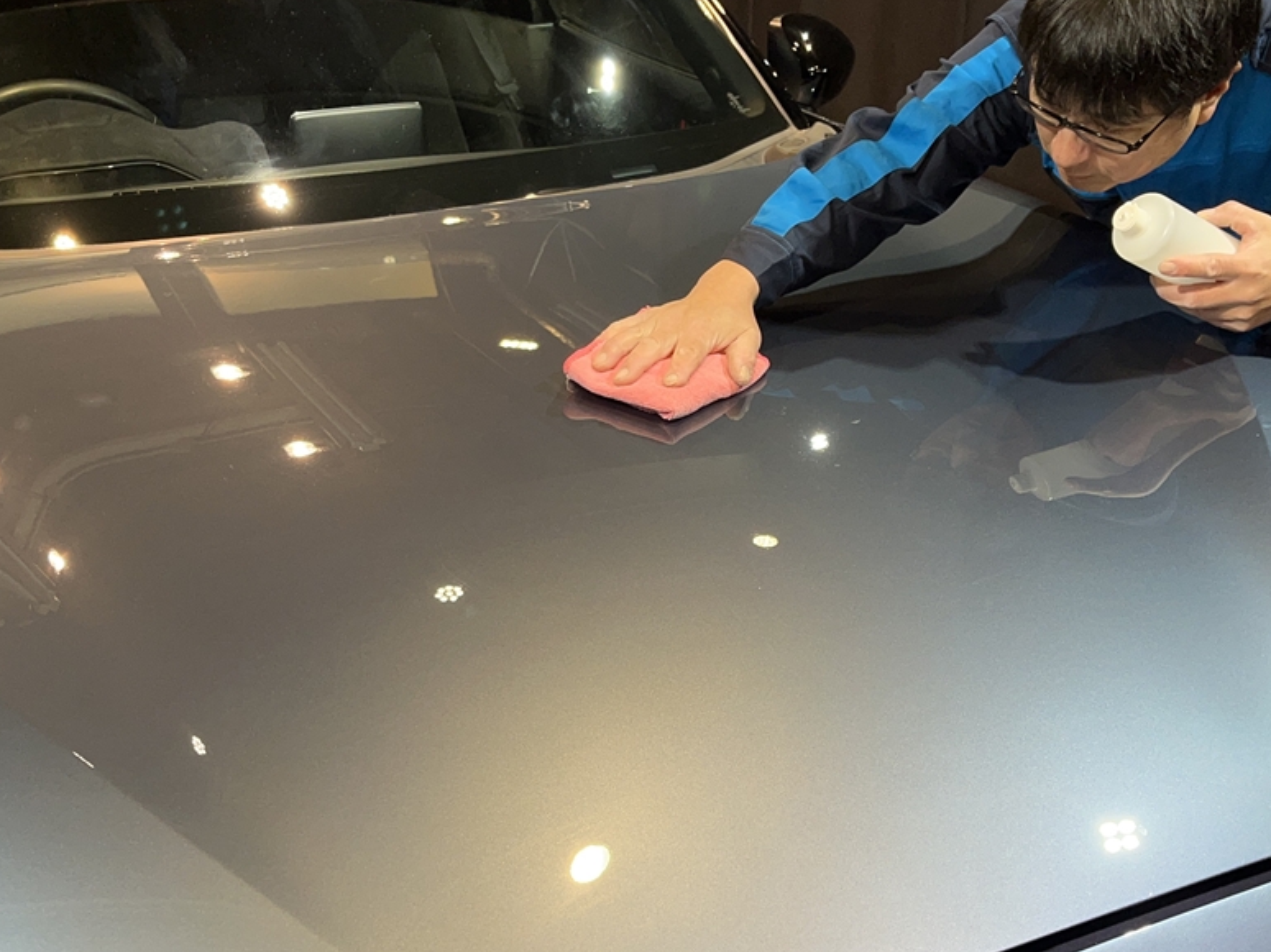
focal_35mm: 43
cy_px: 520
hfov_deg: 43.9
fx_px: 1578
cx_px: 639
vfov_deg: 33.6
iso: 50
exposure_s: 1/120
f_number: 1.6
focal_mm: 5.1
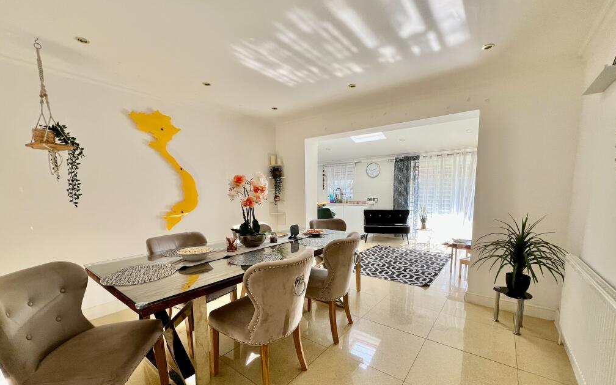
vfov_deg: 78.1
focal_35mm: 14
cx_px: 312
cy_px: 223
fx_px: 235
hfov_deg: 105.3
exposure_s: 1/99
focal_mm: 1.57
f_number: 1.8
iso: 50
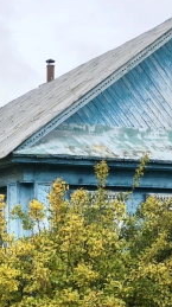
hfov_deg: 16.9
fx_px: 578
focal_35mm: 71
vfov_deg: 29.6
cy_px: 196
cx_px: 59
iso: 50
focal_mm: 5.52
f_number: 1.9
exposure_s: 1/100
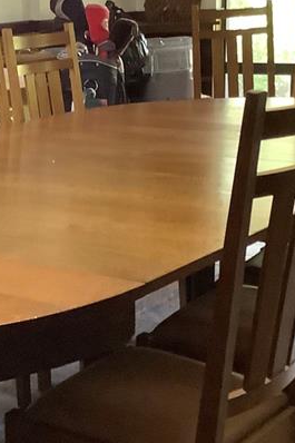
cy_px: 229
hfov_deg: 16.1
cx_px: 2
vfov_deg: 24.5
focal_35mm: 83
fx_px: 1021
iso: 400
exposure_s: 1/30
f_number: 2.4
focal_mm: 3.3
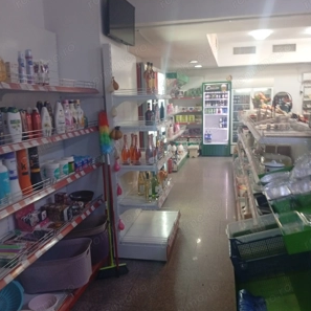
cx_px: 155
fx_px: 325
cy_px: 161
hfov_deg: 51.1
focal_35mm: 32
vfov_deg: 51.1
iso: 628
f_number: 1.8
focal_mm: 3.98
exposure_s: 1/20
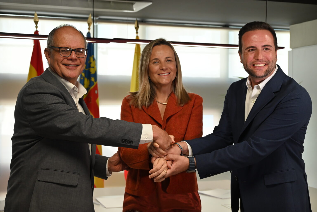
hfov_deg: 35.0
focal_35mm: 57
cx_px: 158
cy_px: 106
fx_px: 502
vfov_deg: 23.8
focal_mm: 57
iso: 1250
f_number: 5.6
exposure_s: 1/125
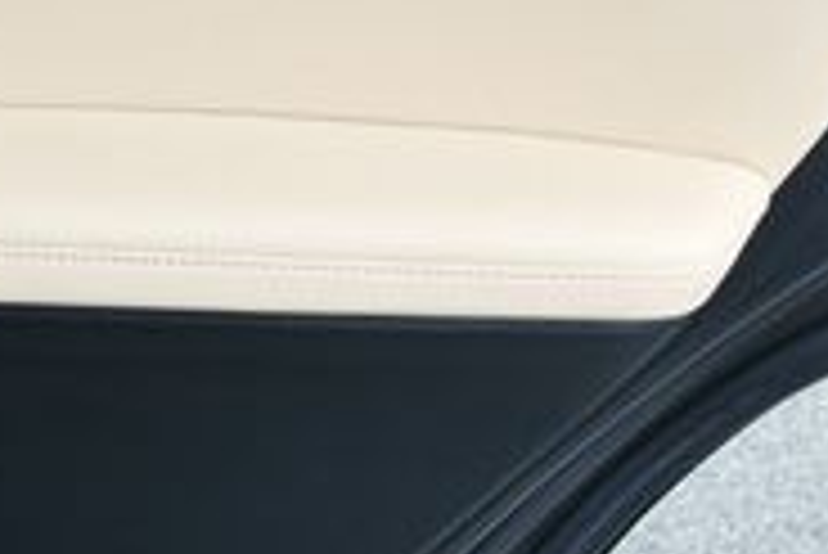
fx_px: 2716
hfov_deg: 16.8
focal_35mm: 118
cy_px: 216
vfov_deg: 11.6
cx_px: -68
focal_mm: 23
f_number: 6.3
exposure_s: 1/160
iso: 100
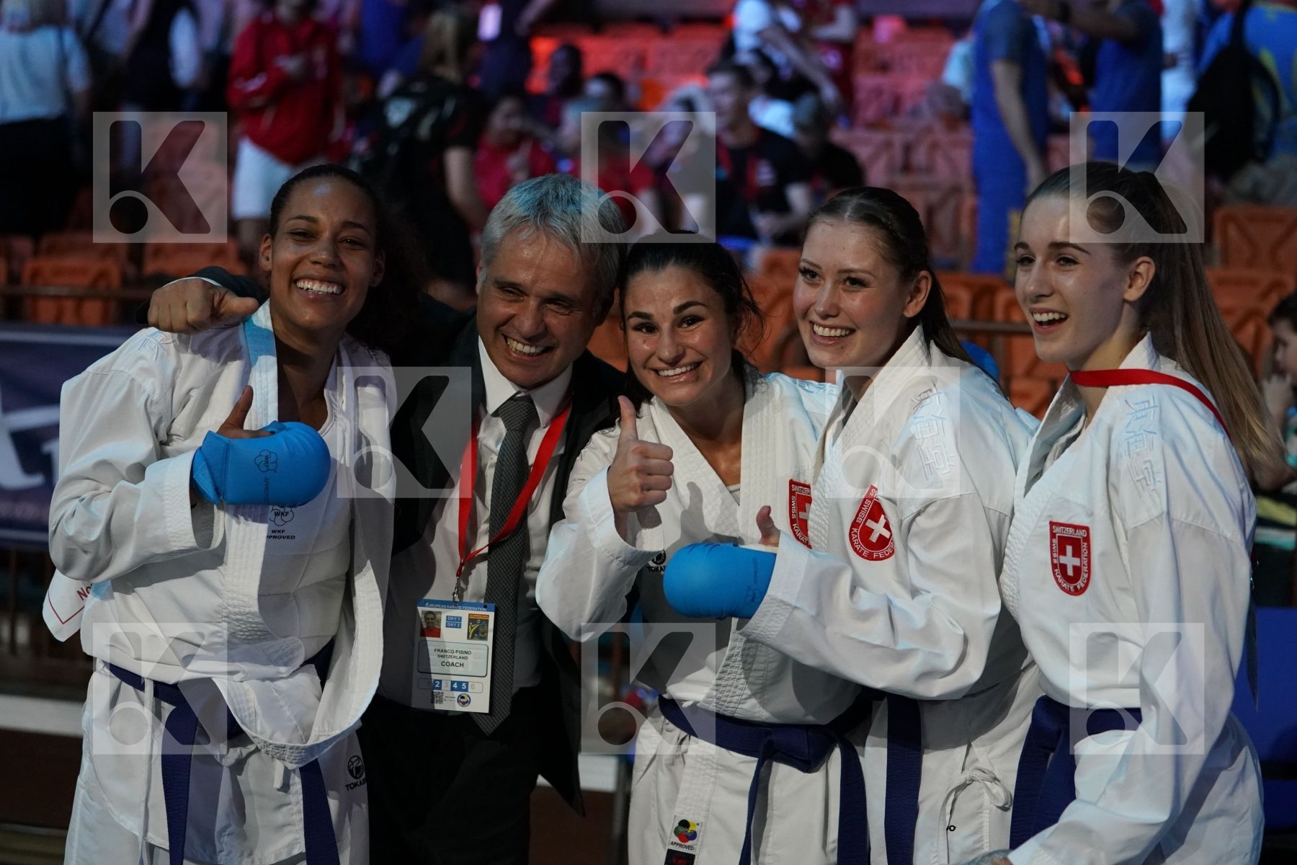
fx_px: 2522
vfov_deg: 19.5
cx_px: 648
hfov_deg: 28.8
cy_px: 432
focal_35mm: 70
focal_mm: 70
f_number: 2.8
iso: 5000
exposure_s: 1/400
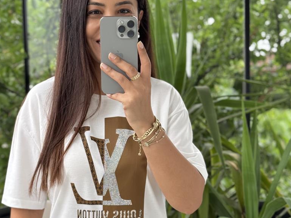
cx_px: 117
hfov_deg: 23.5
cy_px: 177
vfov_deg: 17.6
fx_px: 698
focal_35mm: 83
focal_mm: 6.76
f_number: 1.78
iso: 80
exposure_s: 1/123
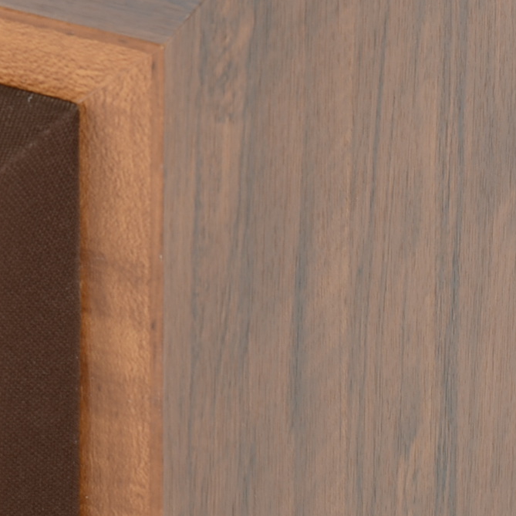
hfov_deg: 4.1
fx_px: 7117
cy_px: -29
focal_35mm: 422
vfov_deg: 4.1
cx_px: -290
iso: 125
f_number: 13
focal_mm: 90
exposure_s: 1/125
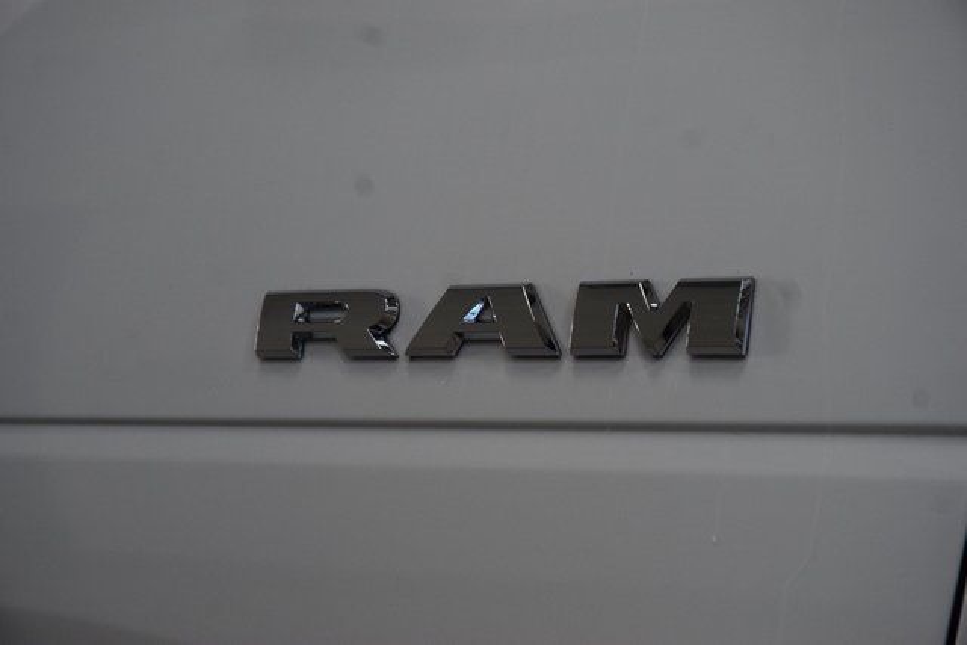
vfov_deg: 13.0
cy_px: 322
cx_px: 484
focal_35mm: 105
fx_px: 2821
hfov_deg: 19.5
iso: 1600
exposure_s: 1/125
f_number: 8
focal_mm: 70
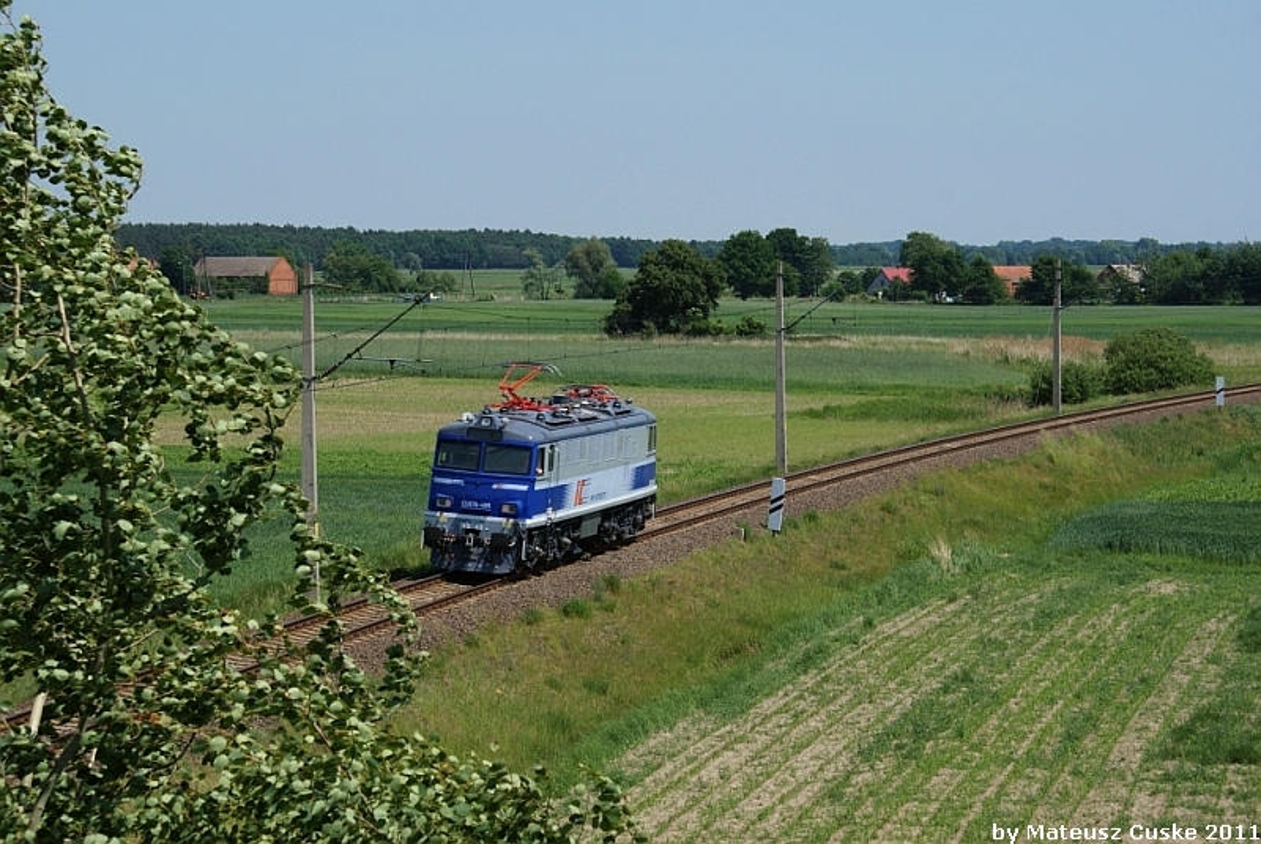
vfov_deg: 13.1
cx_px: 630
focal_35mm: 105
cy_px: 422
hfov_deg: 19.4
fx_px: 3681
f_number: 10
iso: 100
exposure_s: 1/160
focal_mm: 70
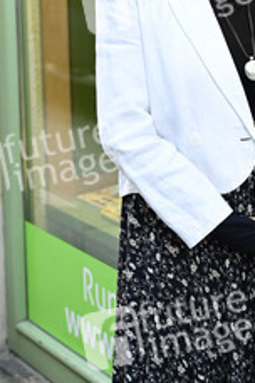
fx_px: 988
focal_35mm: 93
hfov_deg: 14.6
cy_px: 79
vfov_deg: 21.6
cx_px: 215
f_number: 4
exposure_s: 1/400
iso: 1600
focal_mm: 53
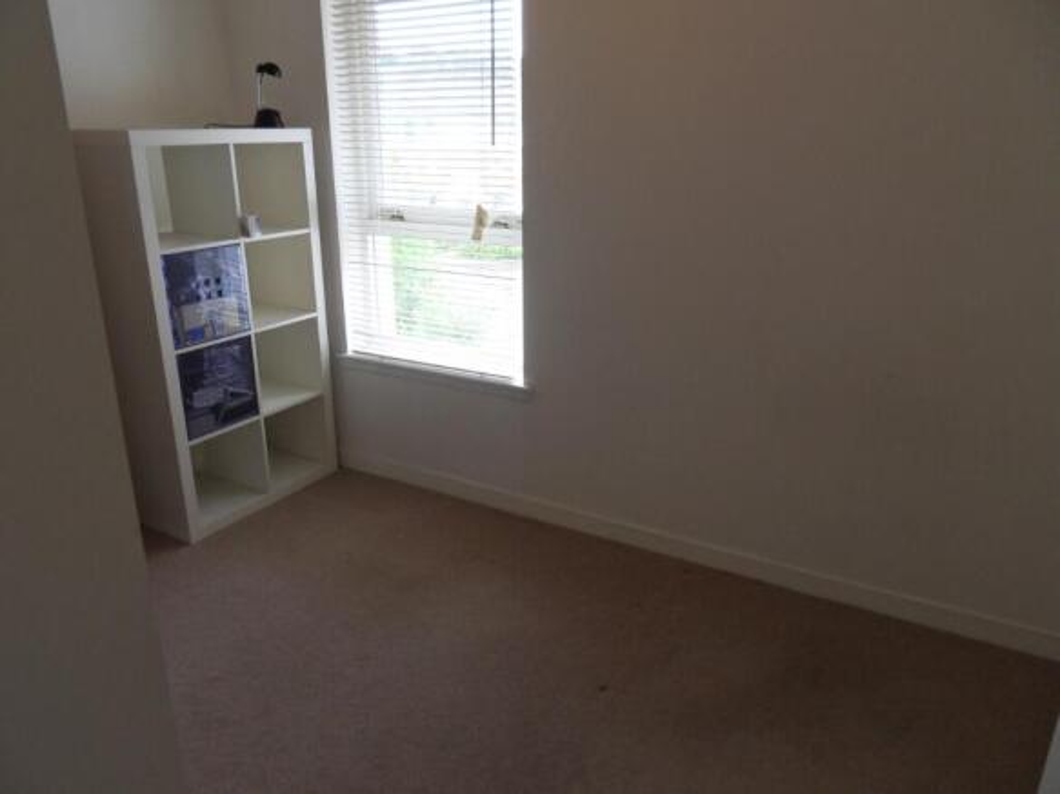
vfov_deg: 56.8
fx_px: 735
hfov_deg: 71.6
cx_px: 530
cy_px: 397
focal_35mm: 24
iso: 100
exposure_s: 1/30
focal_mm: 4.2
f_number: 3.3
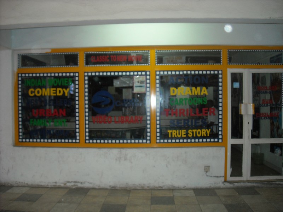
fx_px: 286
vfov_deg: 40.7
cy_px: 106
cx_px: 142
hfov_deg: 52.6
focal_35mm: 35
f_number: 2.8
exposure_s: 1/60
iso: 200
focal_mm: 5.7
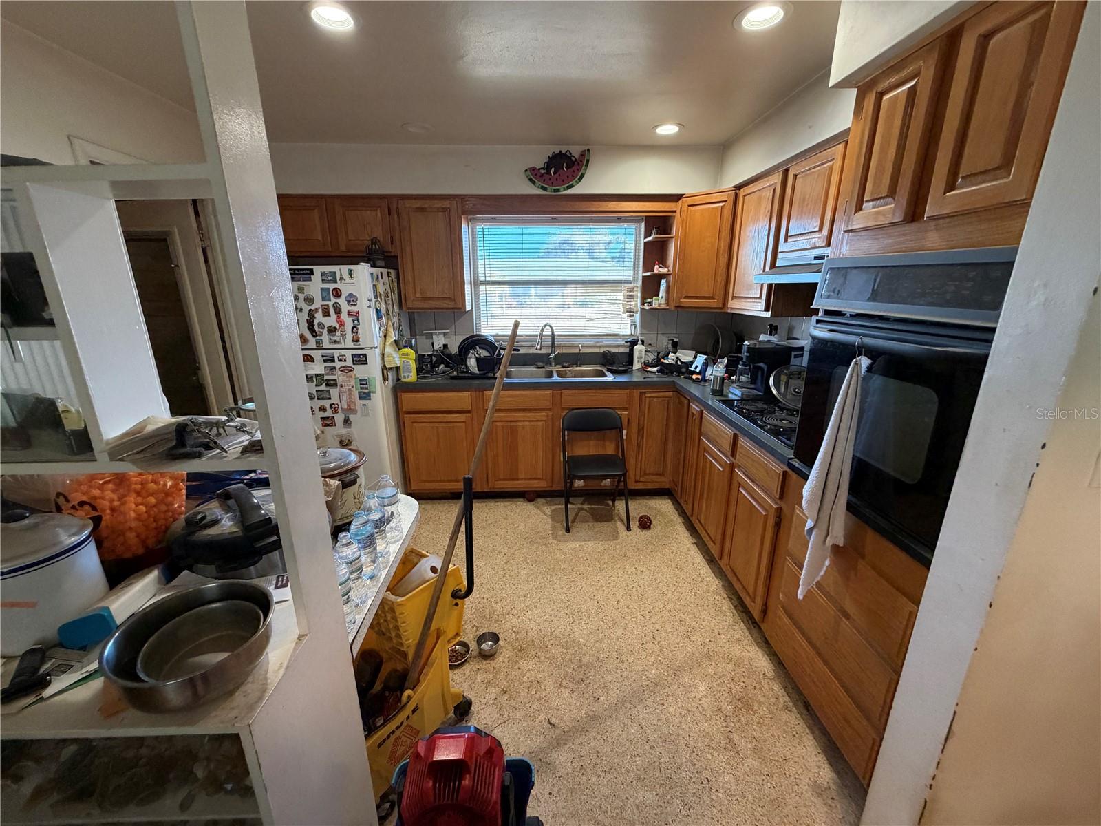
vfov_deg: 85.7
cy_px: 413
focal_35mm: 14
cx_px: 550
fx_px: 445
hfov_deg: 102.1
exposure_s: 1/60
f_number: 2.2
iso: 400
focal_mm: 2.22
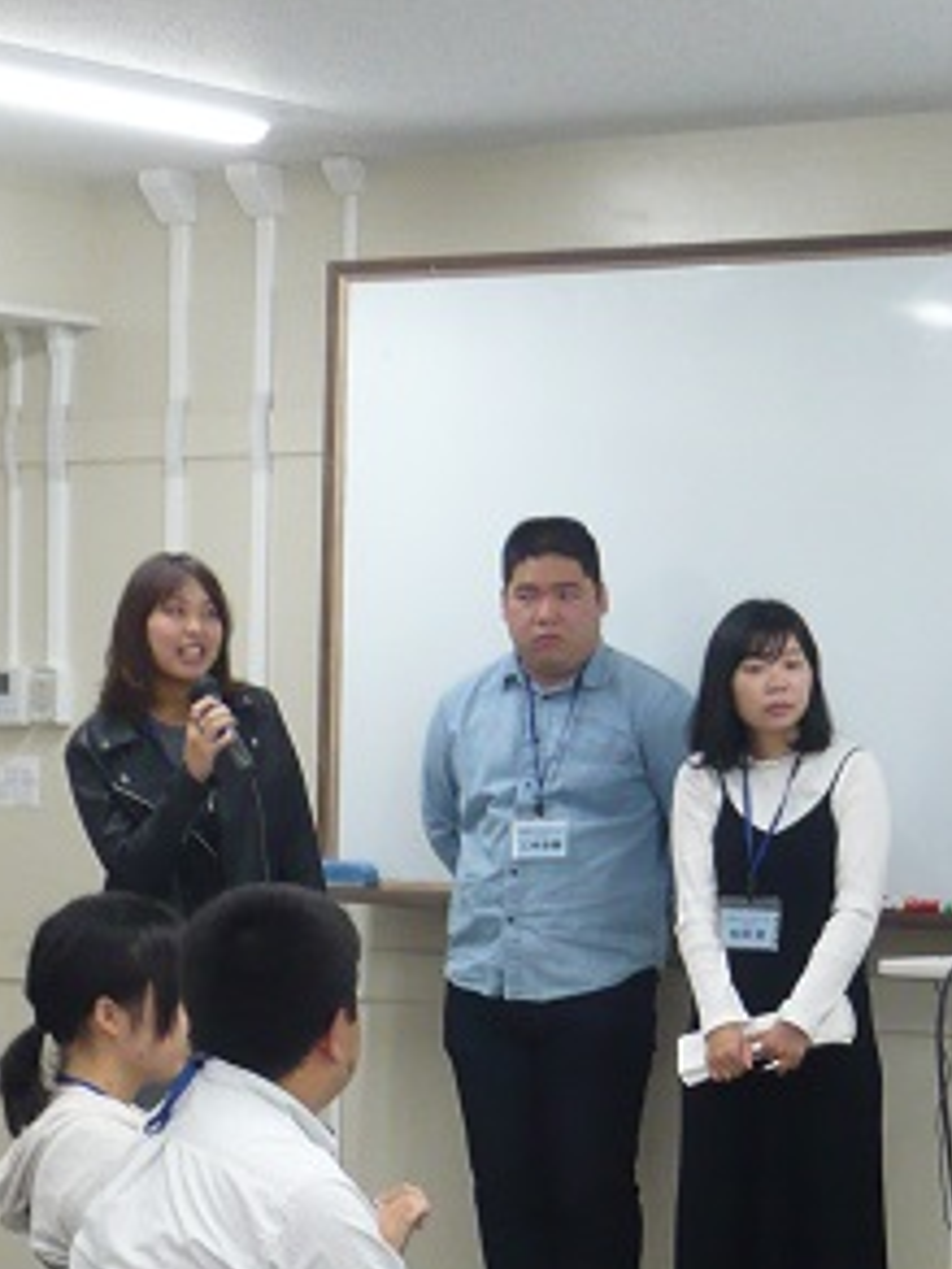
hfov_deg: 12.9
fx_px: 4217
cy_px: 1058
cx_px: 396
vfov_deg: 17.0
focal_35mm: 115
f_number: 3.7
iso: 200
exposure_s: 1/40
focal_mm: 7.9
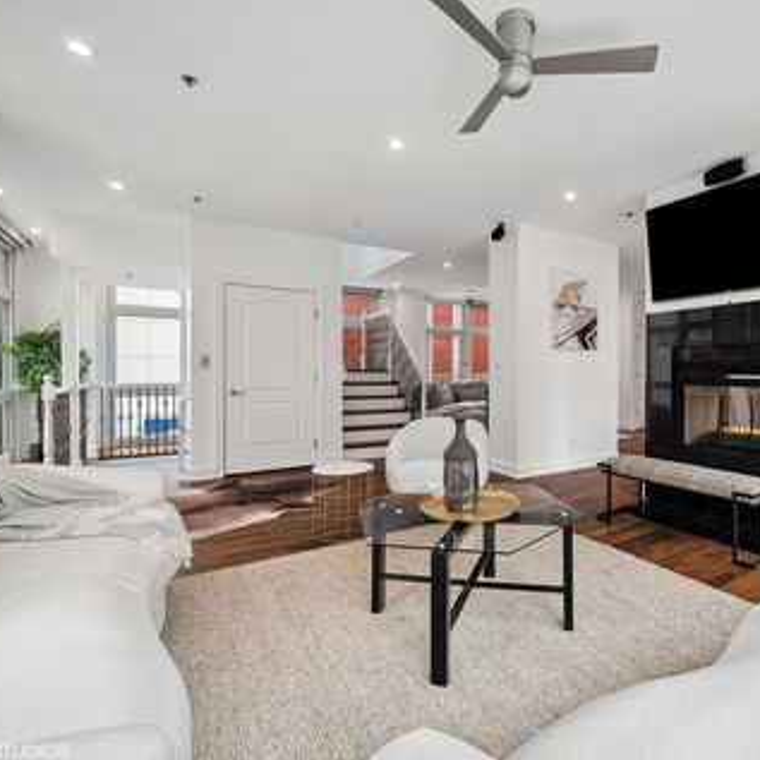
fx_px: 447
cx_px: 501
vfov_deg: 80.7
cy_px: 380
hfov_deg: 78.3
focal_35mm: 18
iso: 400
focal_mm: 14
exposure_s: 1/25
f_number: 8
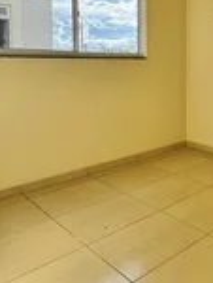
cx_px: 270
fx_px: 295
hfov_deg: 31.6
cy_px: 74
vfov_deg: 49.4
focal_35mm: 36
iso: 40
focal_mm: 2.22
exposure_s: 1/548
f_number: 2.2
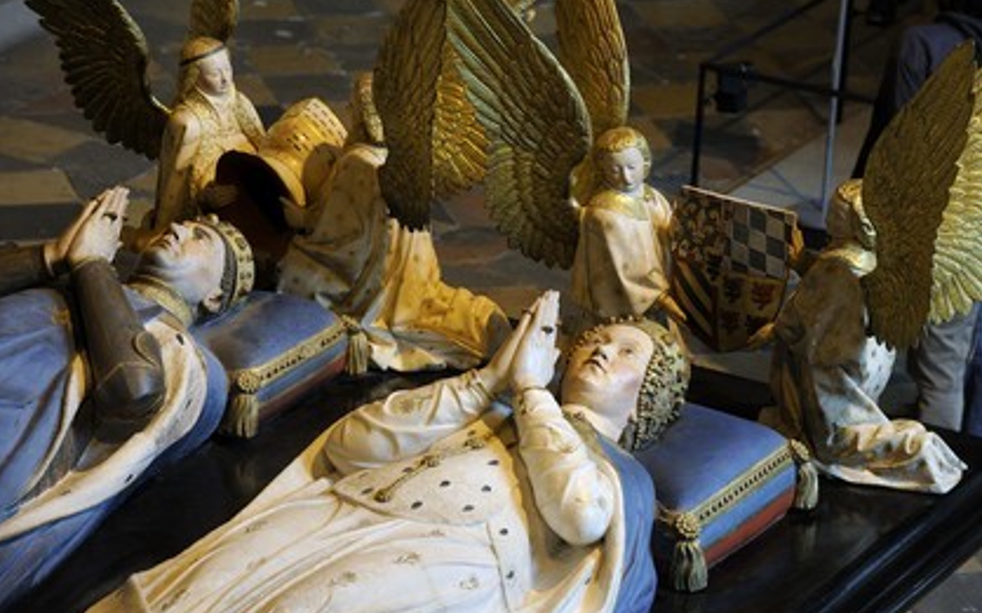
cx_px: 490
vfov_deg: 8.5
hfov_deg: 13.6
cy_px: 317
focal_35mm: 154
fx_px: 4120
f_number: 6.3
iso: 800
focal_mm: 150
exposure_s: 1/30
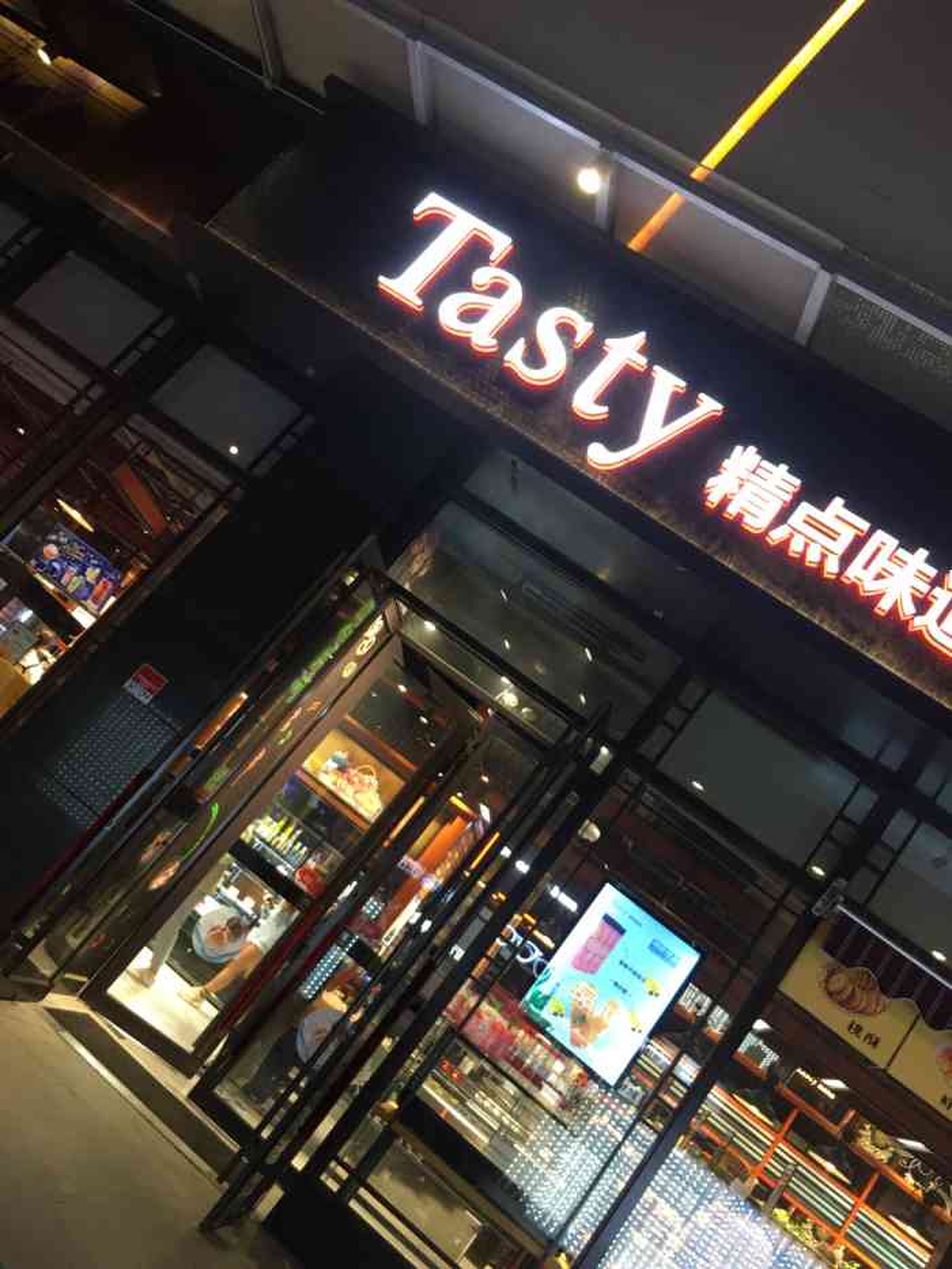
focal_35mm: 29
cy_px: 634
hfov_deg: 48.2
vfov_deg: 61.7
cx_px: 476
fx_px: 1063
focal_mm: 4.15
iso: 40
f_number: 2.2
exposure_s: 1/17
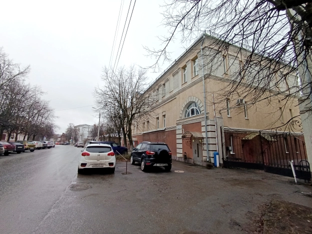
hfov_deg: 94.5
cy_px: 117
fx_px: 144
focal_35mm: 16
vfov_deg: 78.1
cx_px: 156
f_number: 2.2
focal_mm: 1.65
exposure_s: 1/100
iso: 100
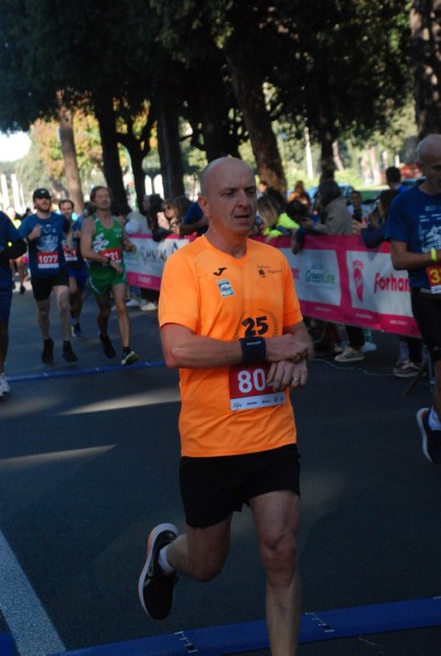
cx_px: 220
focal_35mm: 87
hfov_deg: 15.8
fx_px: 1590
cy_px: 328
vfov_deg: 23.3
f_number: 5.3
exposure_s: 1/640
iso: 1000
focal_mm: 58
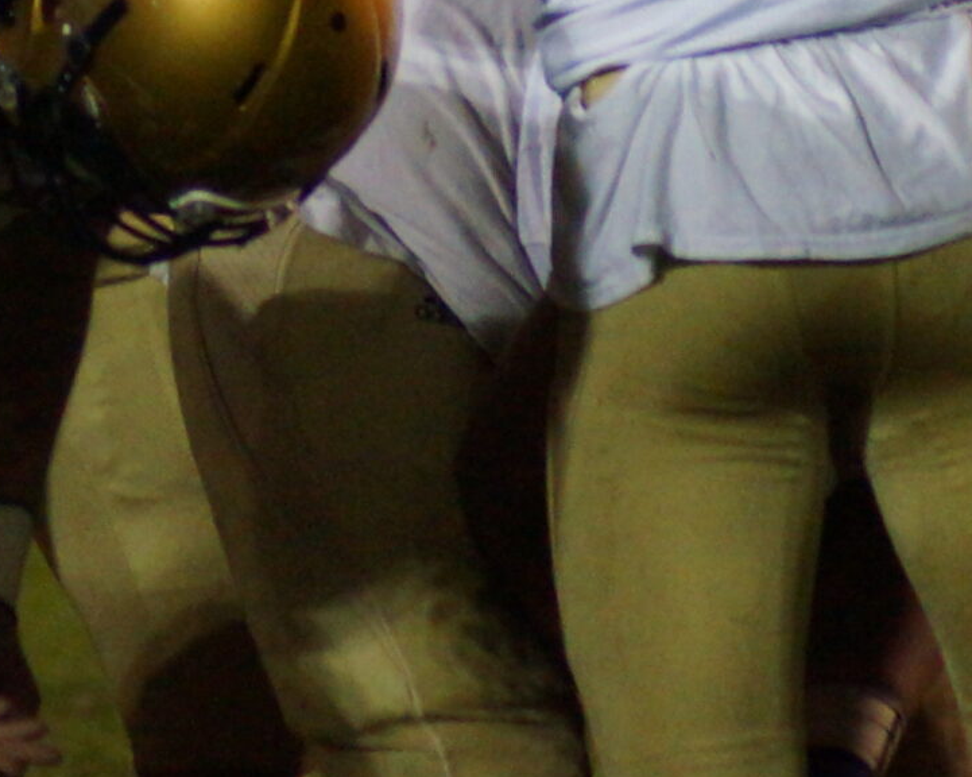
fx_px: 43099
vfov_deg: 1.0
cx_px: 220
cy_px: -184
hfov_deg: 1.3
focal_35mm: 1499
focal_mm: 300
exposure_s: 1/160
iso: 3200
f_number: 5.6
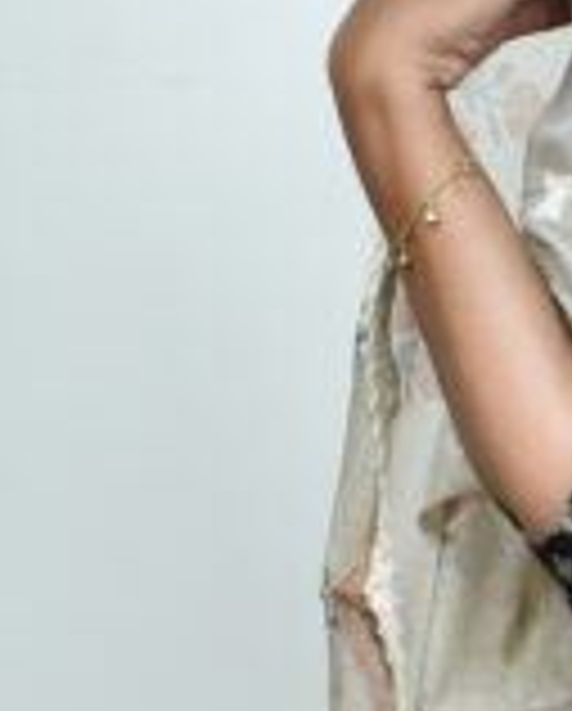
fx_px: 3038
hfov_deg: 9.9
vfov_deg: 13.1
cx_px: 1203
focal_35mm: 144
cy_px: 824
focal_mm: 18
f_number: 3.5
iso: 200
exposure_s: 1/80
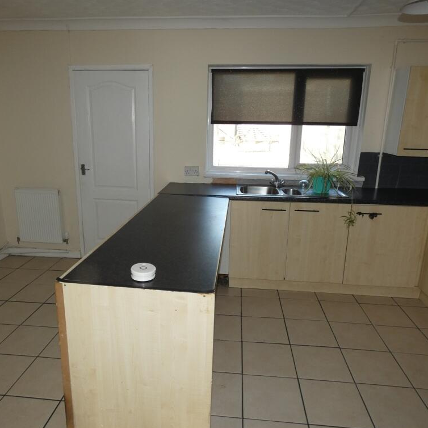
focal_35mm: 24
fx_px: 336
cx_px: 198
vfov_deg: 65.0
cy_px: 216
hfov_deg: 64.9
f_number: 2.8
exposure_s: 1/125
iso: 125
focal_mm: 3.6
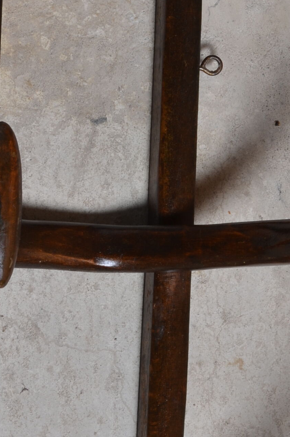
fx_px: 2621
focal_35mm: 216
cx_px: 299
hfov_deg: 6.3
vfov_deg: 9.5
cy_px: 235
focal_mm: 50
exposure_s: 1/125
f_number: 14
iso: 100
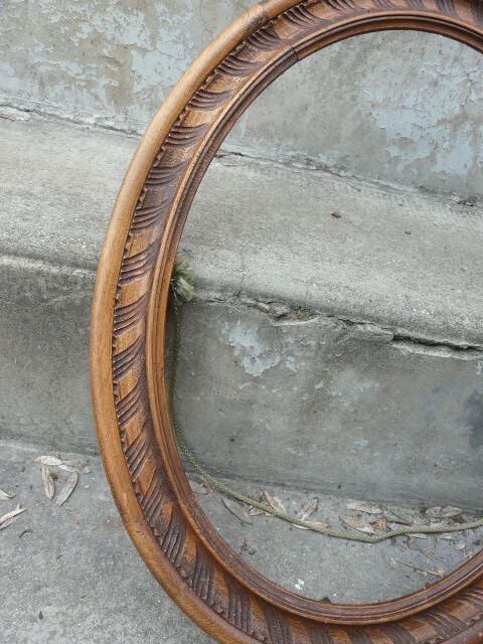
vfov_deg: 63.4
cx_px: 242
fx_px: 521
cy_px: 322
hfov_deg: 49.7
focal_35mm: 28
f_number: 3.2
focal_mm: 4.6
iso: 100
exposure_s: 1/125
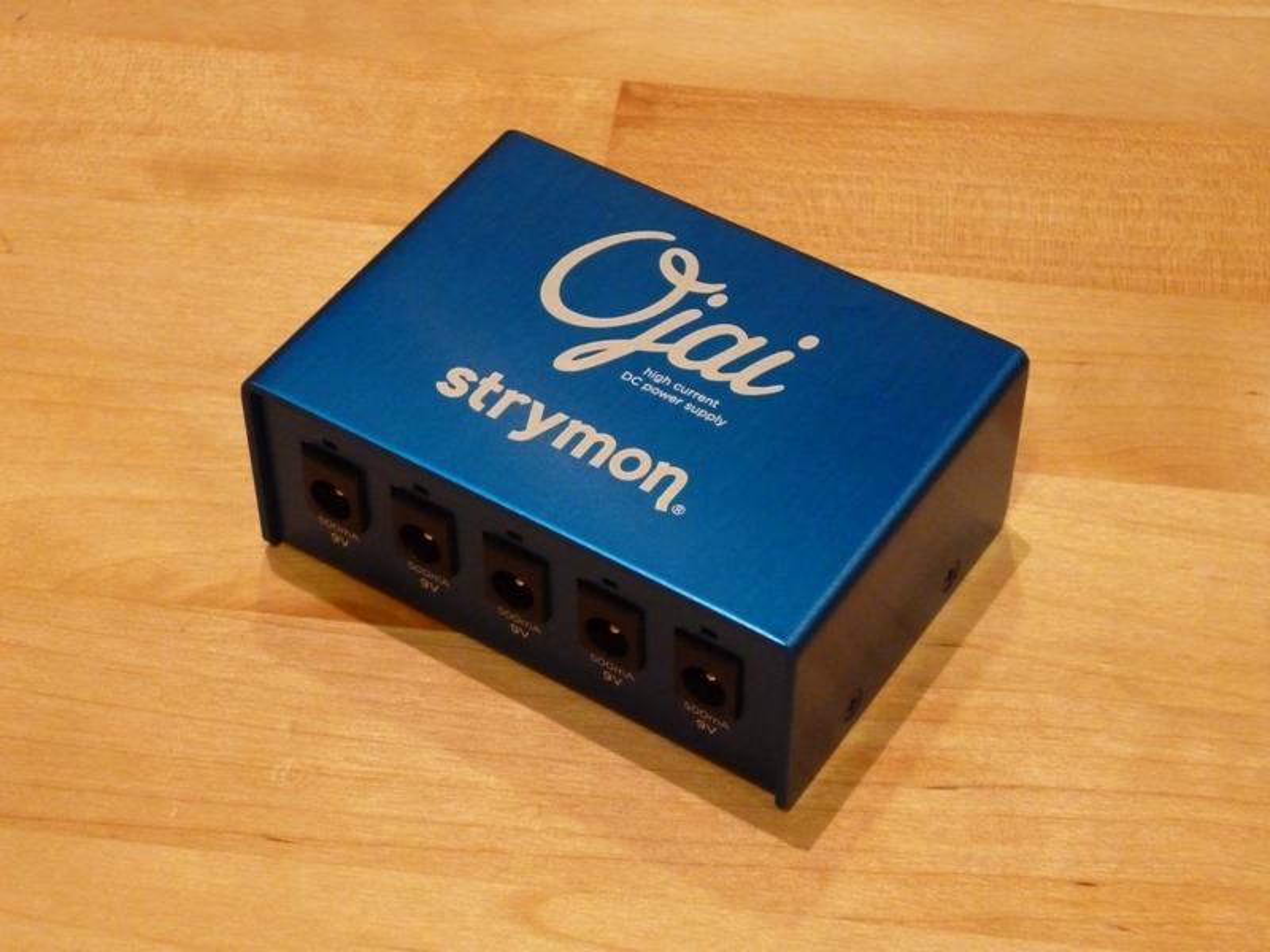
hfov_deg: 25.0
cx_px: 635
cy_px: 476
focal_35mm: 78
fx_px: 2862
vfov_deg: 18.9
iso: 800
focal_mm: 13.9
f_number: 5.4
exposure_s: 1/25
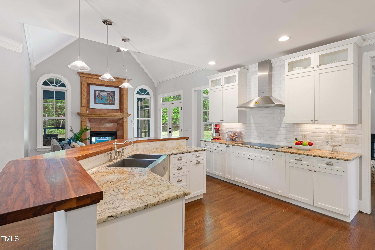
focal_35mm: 18
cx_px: 188
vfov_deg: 67.4
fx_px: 187
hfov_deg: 90.0
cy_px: 125
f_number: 8
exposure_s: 1/2
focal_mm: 18
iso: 400
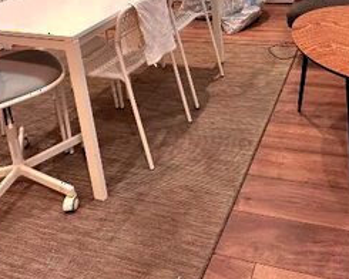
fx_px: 403
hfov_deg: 45.7
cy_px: -42
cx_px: 249
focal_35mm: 39
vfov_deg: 32.6
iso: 250
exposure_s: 1/50
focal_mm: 2.22
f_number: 2.2
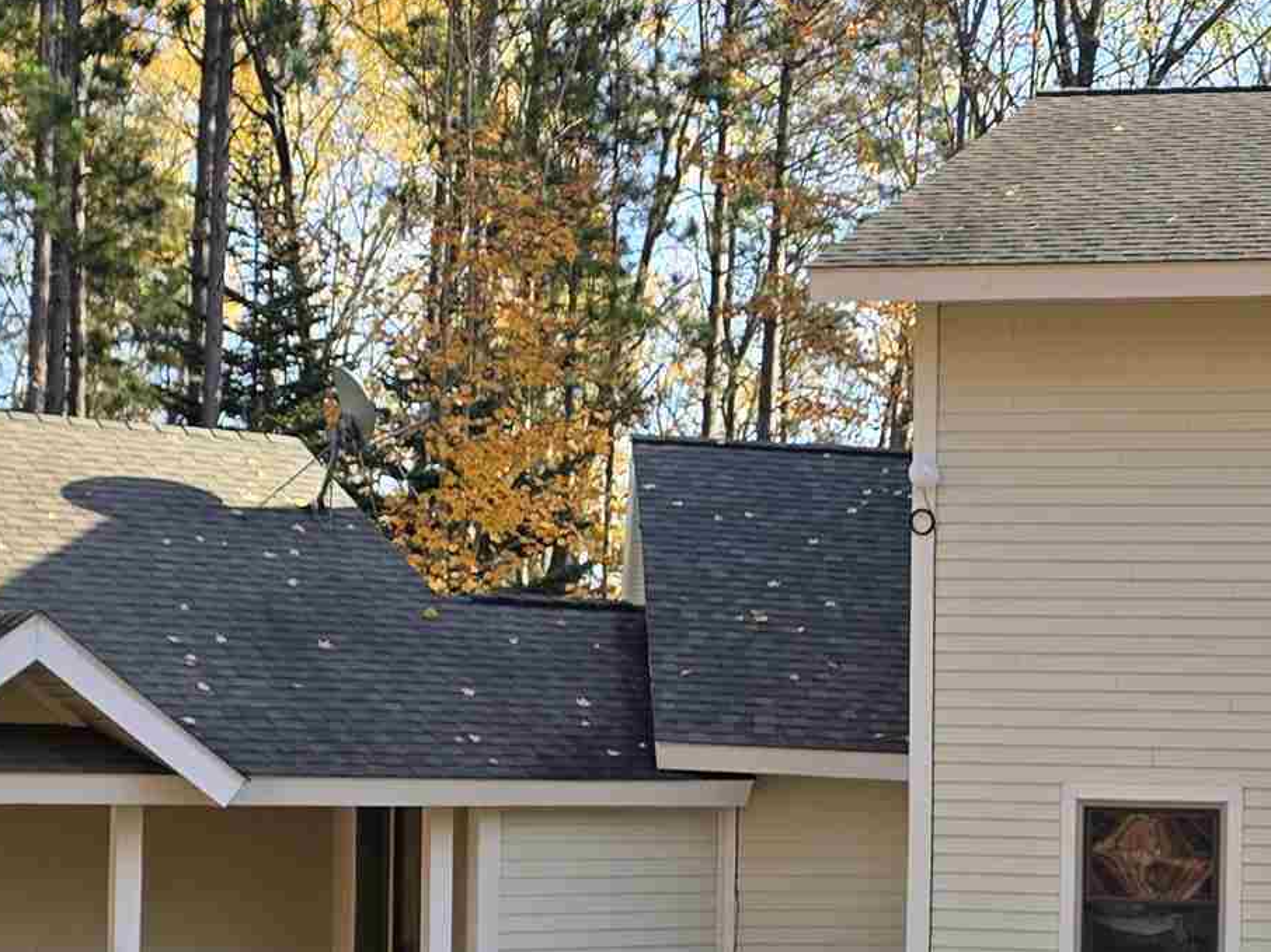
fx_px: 2863
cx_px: 1104
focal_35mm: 78
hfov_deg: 24.4
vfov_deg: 18.6
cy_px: 812
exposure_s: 1/326
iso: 12
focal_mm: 6.3
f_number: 1.7
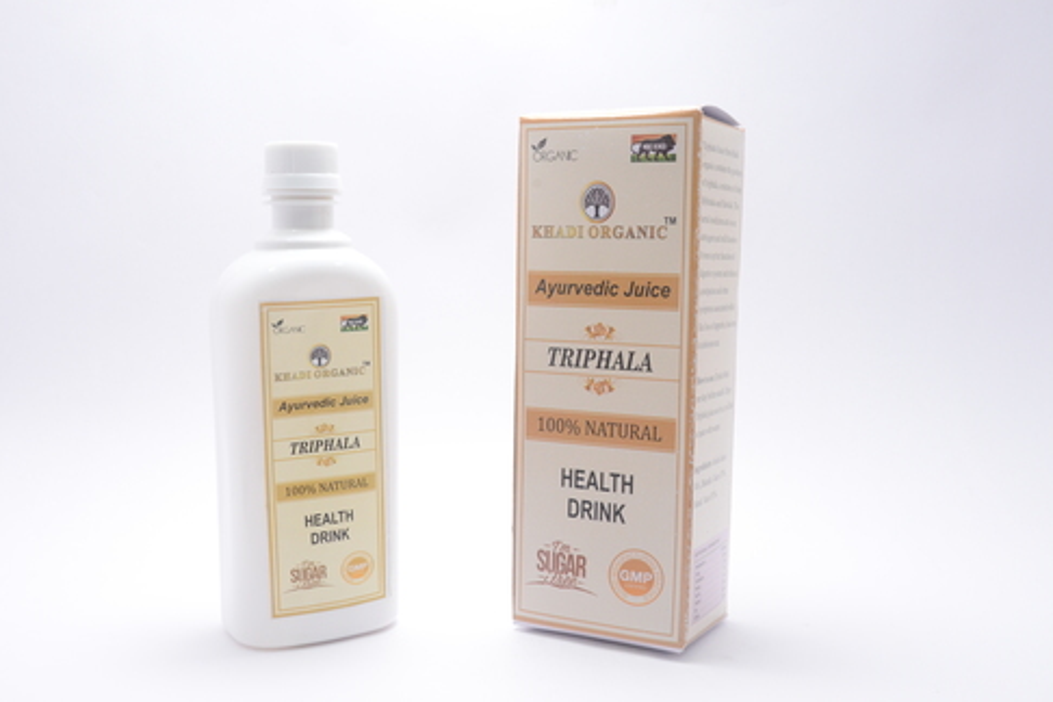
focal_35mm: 40
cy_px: 346
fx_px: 1170
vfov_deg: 33.4
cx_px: 533
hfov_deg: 48.5
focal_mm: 26
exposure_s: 1/160
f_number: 14
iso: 1000
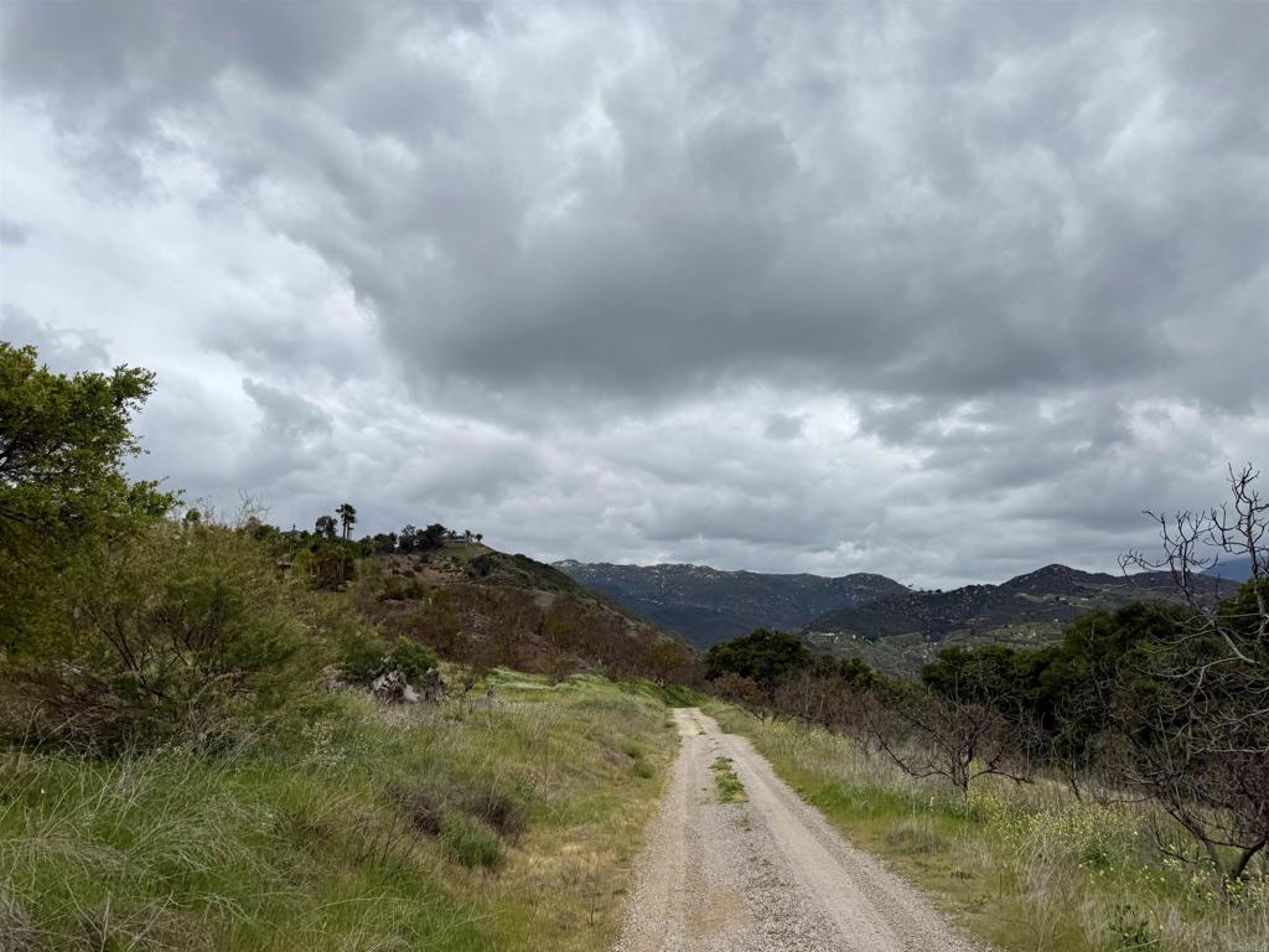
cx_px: 634
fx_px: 880
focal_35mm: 24
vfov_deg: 56.8
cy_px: 476
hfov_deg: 71.6
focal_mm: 6.76
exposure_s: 1/4167
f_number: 1.78
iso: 80
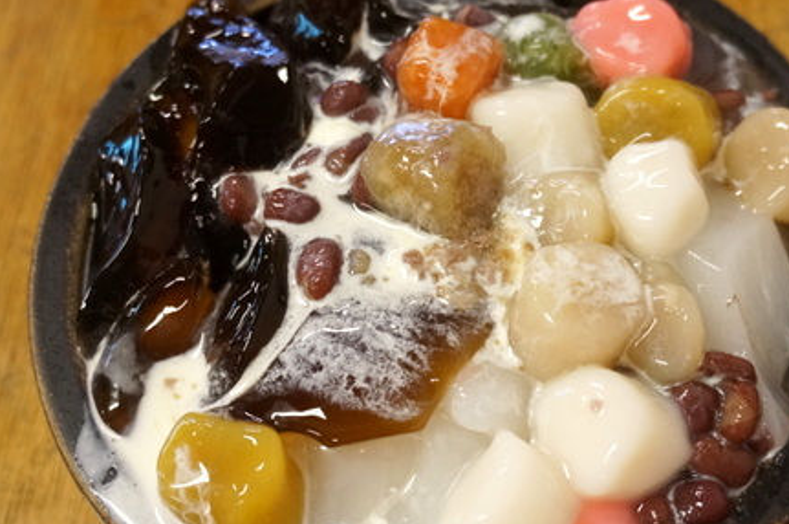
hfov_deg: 40.1
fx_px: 1072
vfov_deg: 27.4
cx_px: 492
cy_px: 287
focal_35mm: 49
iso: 1600
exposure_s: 1/60
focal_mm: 22
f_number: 4
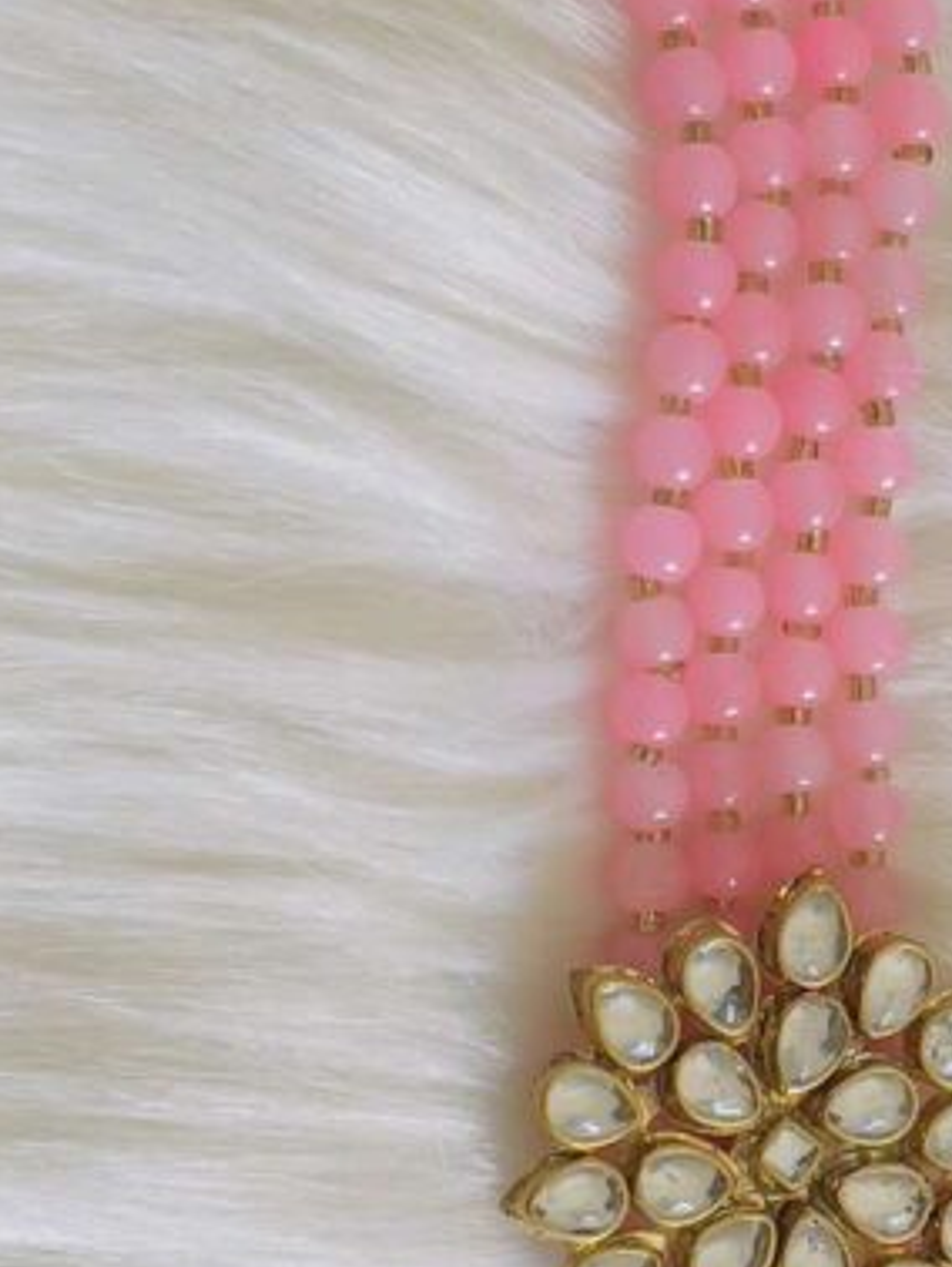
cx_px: 751
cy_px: 1039
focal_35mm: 55
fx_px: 2015
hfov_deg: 26.1
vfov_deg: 33.7
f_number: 1.6
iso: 125
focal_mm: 5.1
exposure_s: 1/107
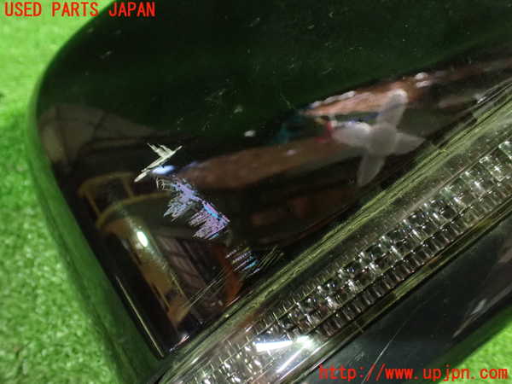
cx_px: 256
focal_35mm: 30
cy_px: 192
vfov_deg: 46.8
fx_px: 444
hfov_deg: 60.0
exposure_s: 1/30
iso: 1250
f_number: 2.3
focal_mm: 5.4
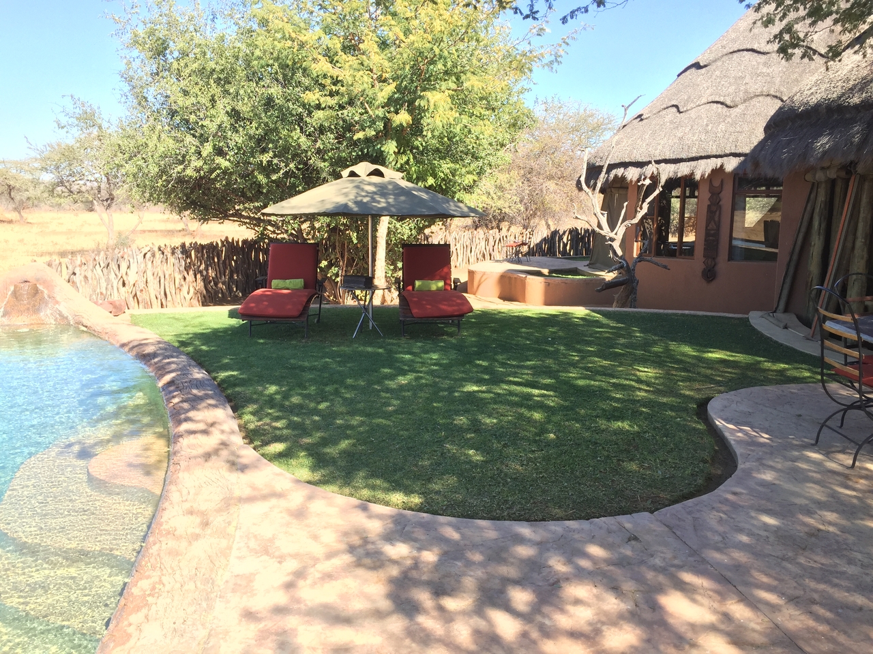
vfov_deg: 48.2
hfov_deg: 61.7
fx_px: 731
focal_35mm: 29
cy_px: 327
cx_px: 436
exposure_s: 1/408
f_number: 2.2
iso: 32
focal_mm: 4.15
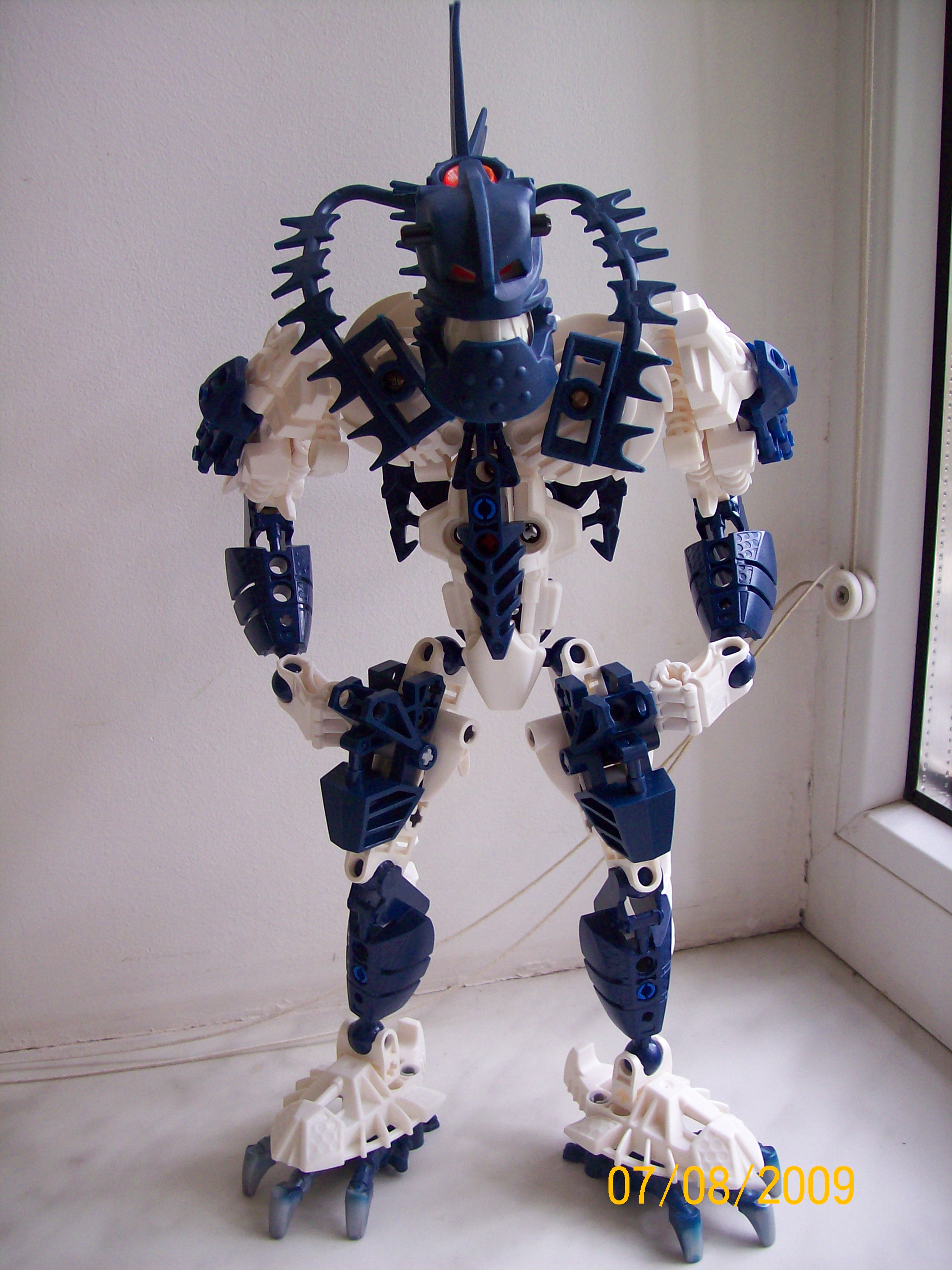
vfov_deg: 51.4
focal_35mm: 36
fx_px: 1321
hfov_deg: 39.6
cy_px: 635
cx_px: 476
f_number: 2.7
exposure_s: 1/39.2
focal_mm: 6
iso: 80
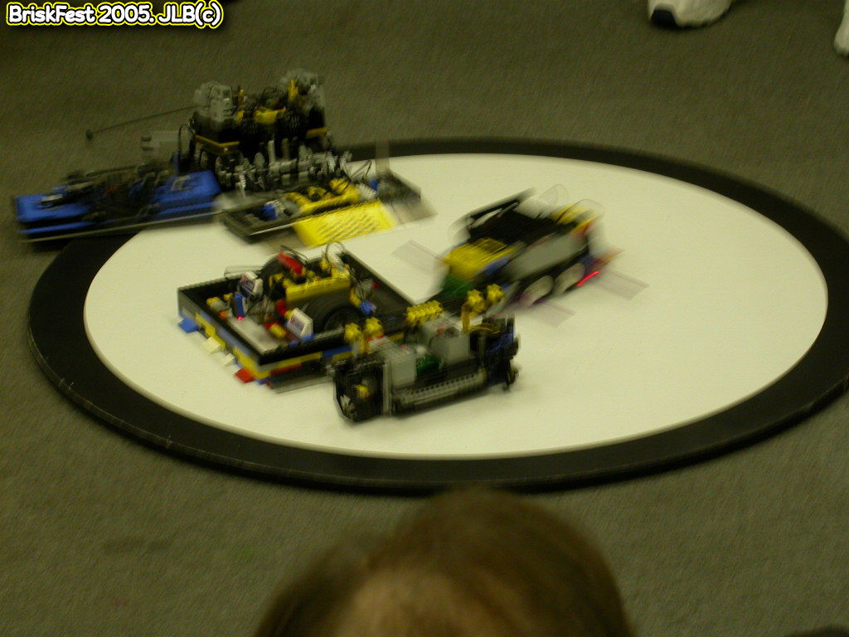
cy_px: 318
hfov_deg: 13.3
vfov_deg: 10.0
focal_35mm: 149
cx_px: 424
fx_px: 3654
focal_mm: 30.8
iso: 100
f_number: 5
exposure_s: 1/7.9
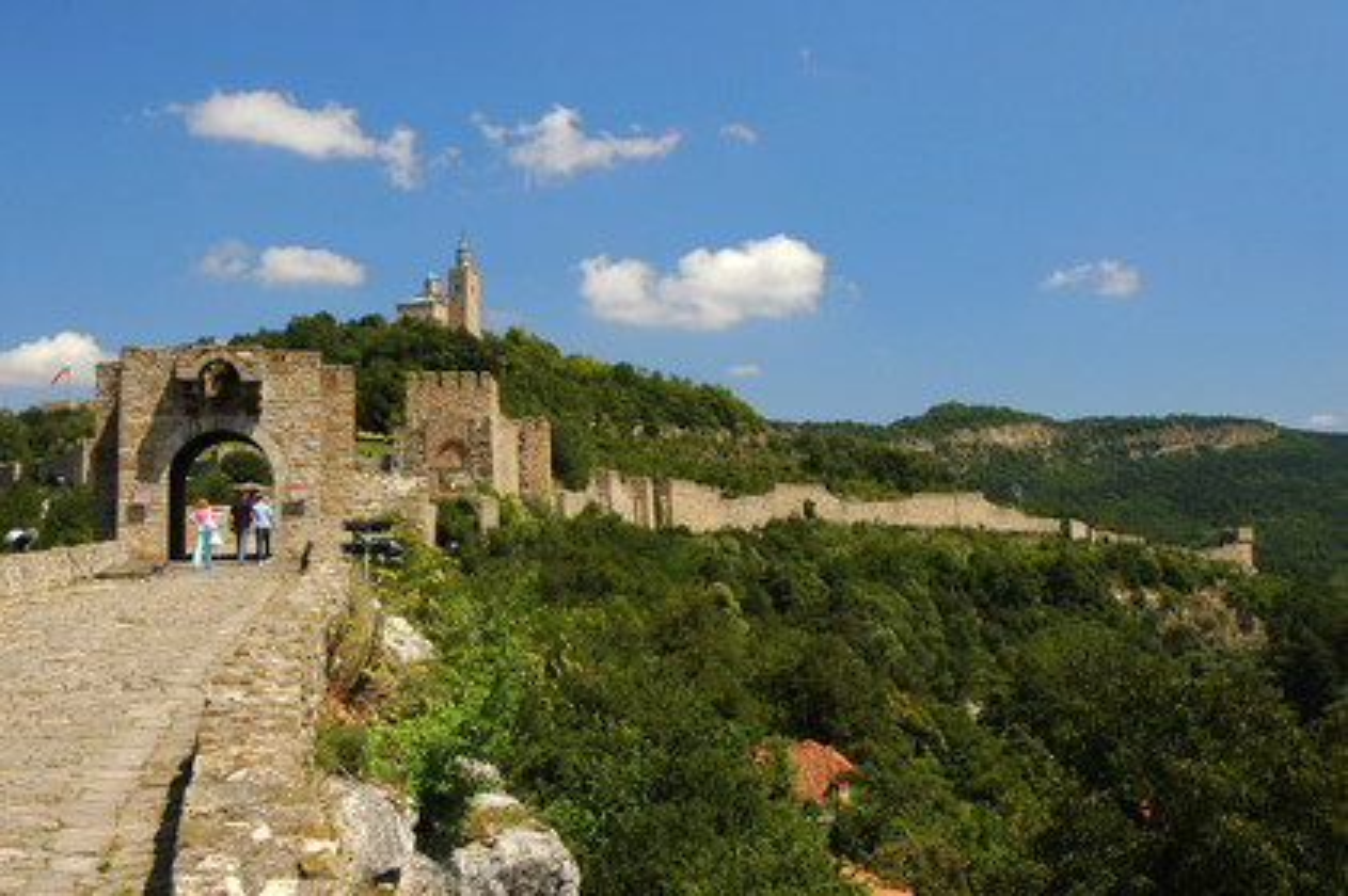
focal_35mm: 36
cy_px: 448
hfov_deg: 53.2
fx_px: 1347
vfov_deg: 36.8
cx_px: 674
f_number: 8
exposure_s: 1/160
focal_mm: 24
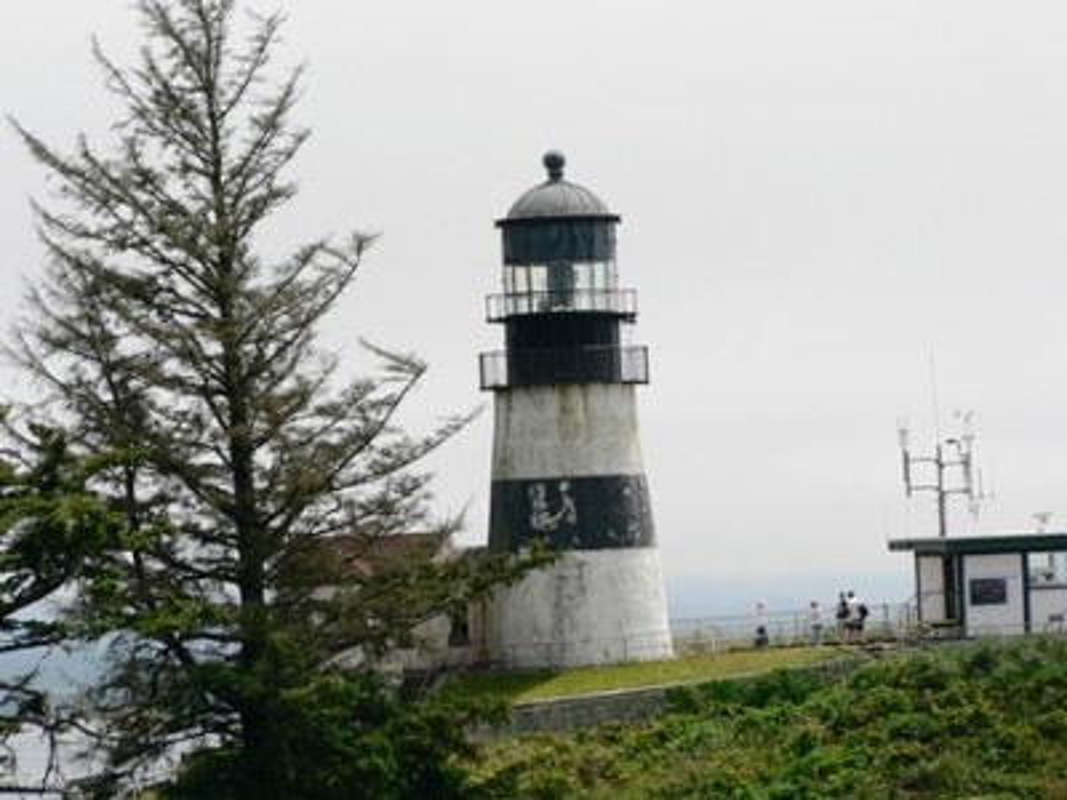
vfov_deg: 5.8
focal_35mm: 256
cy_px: 400
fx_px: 7891
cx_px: 534
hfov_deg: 7.7
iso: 80
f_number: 5.6
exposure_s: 1/400
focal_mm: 42.6
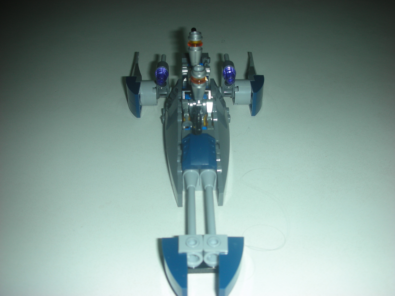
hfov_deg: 52.6
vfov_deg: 40.7
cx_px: 198
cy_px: 148
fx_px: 399
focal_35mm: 35
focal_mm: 5.8
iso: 50
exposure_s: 1/60.1
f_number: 3
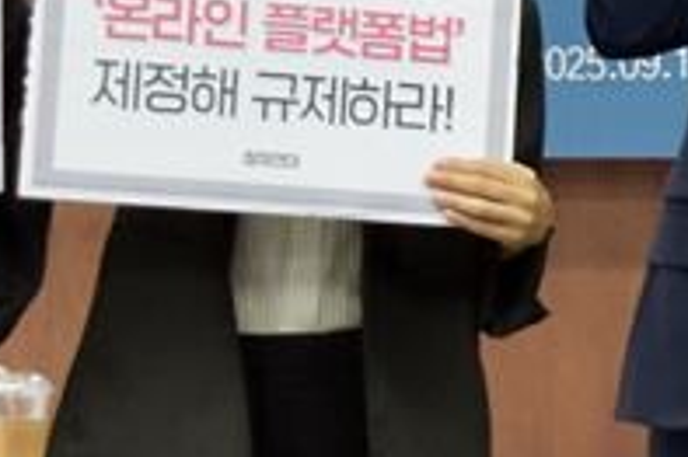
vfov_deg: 7.3
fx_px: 3571
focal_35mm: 187
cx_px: 1062
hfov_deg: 10.6
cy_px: 260
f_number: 4
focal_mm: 24
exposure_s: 1/160
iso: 800
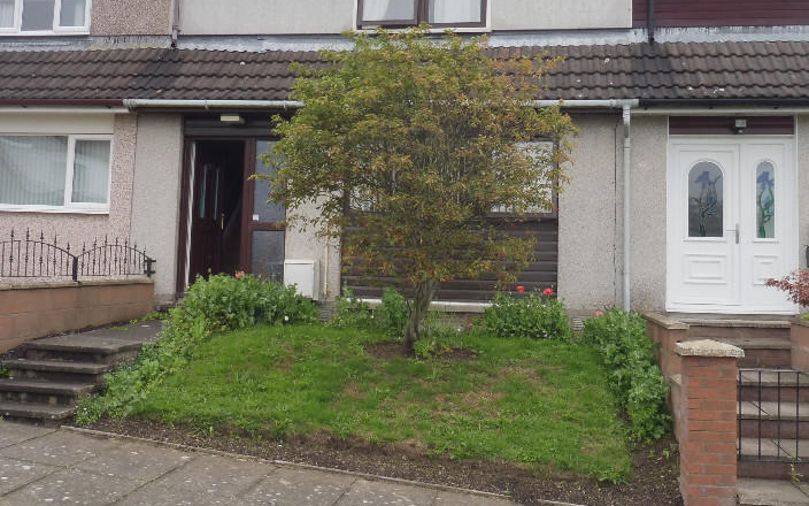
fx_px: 816
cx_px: 404
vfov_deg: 34.3
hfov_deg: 52.7
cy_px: 199
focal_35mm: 37
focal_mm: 4.3
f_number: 4
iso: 100
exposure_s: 1/250
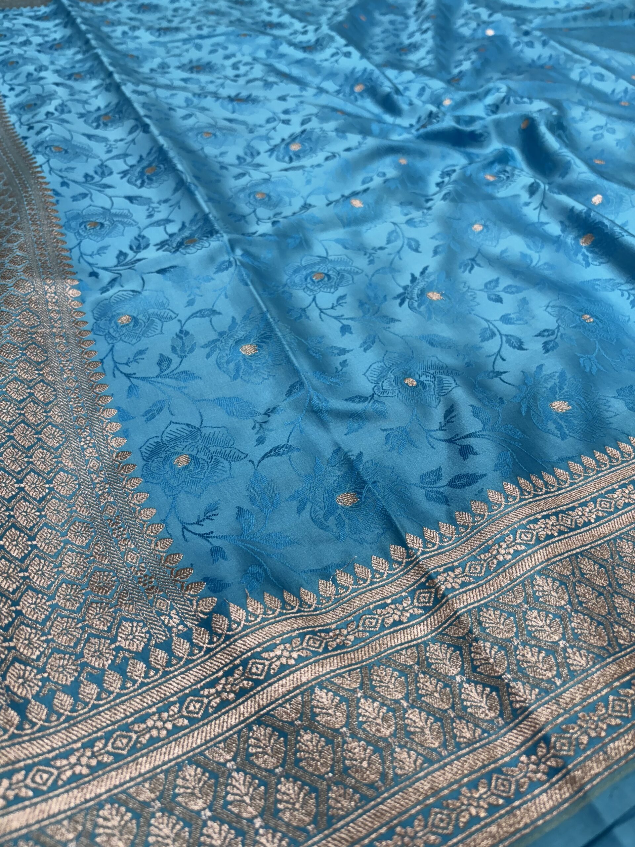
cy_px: 424
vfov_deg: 67.3
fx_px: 636
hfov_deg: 53.1
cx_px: 318
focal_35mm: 26
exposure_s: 1/100
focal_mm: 5.96
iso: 64
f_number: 1.6
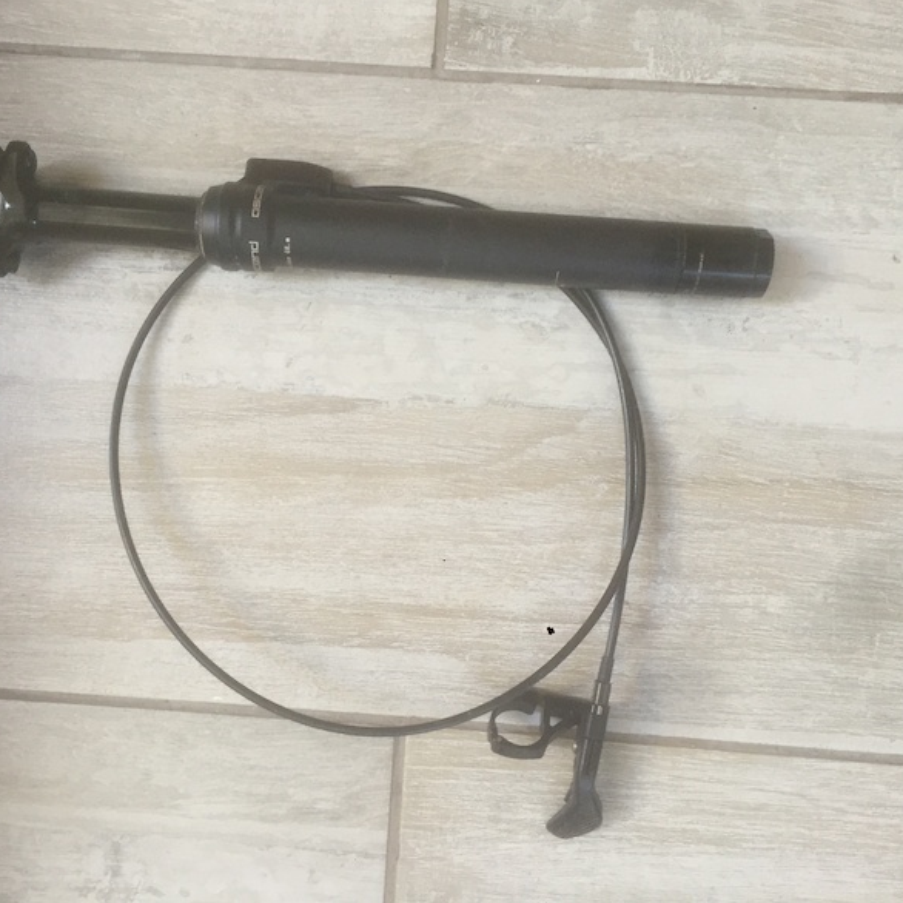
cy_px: 444
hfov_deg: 47.2
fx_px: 1033
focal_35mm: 35
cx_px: 427
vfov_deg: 47.2
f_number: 2.2
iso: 125
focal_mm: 4.15
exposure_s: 1/33
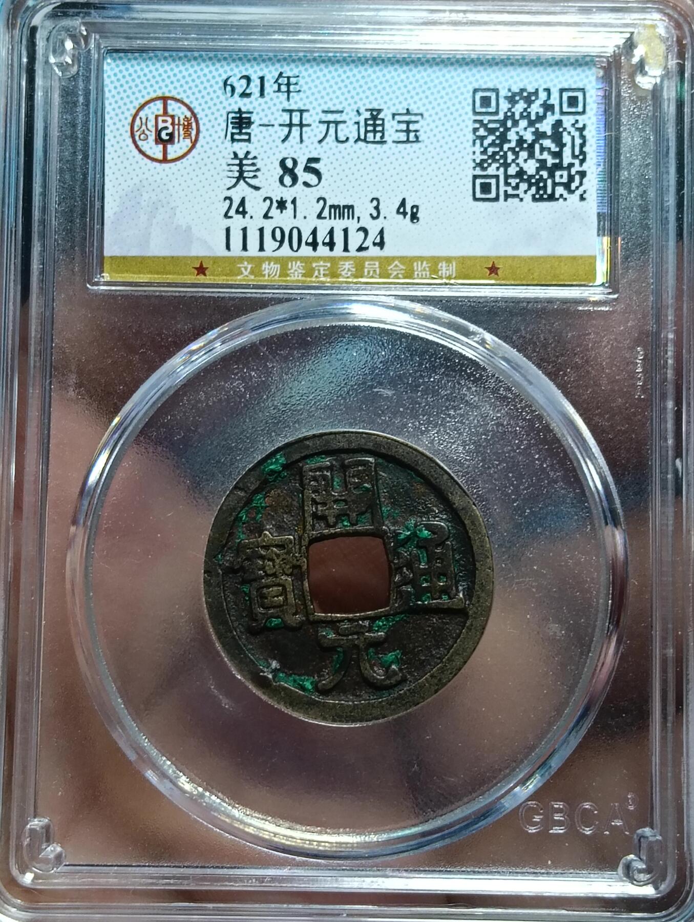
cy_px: 461
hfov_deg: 23.0
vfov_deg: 30.2
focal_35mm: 64
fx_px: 1707
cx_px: 347
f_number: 1.8
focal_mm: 3.98
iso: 250
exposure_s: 1/33.3
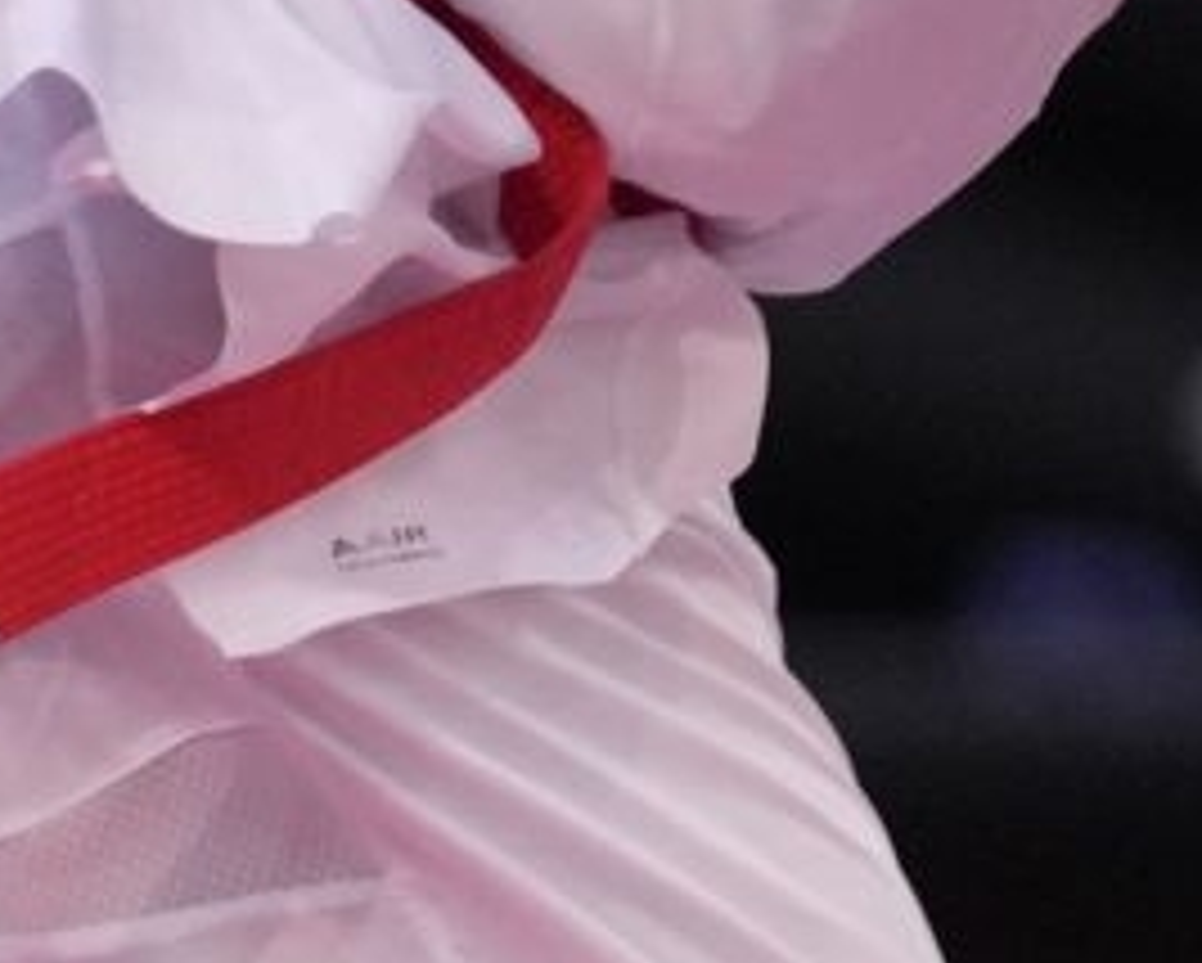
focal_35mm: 1745
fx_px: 62123
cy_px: -652
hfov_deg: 1.1
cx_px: -563
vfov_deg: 0.9
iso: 1600
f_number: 2.8
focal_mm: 184
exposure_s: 1/1000
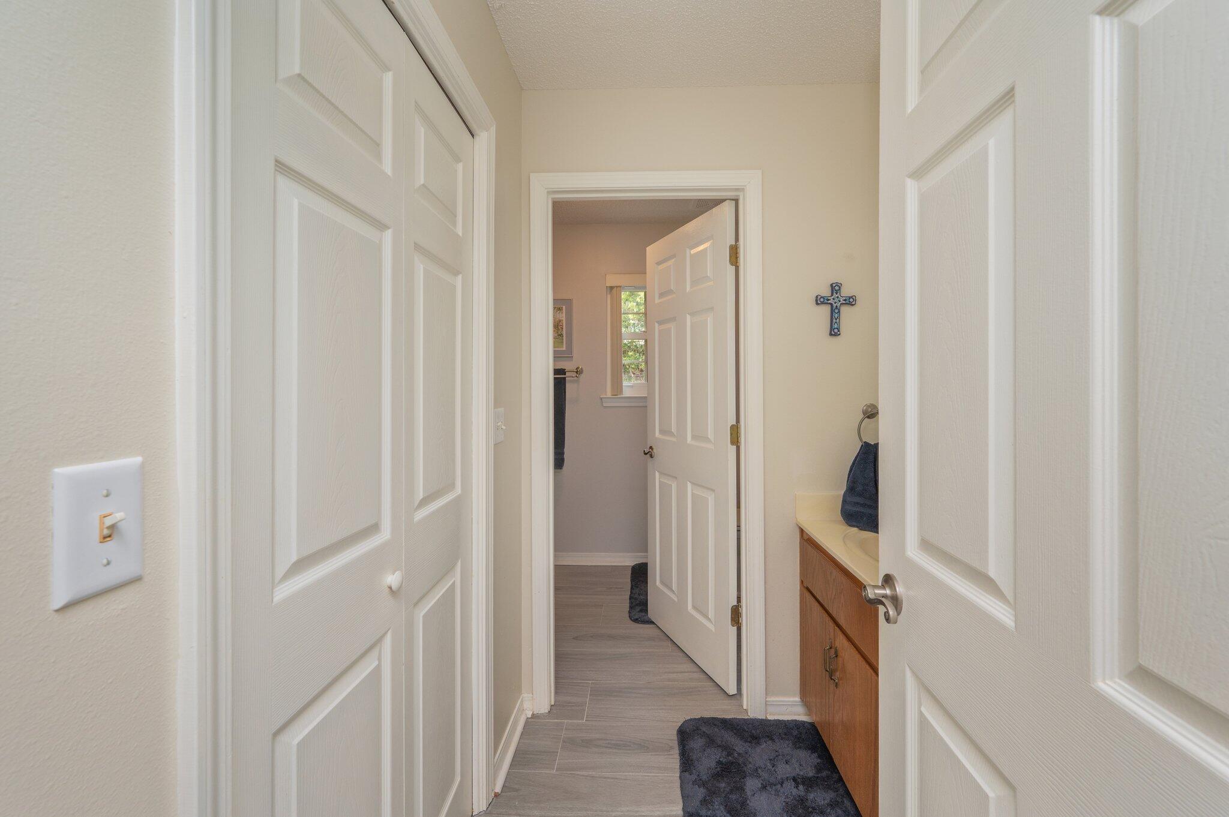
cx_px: 614
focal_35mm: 14
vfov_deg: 81.1
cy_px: 408
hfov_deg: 104.3
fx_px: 478
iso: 200
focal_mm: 14
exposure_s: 1/80
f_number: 9
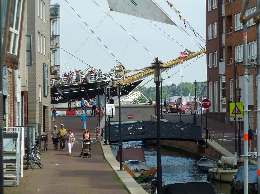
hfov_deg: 14.4
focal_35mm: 137
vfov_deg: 10.8
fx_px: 1026
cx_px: 130
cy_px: 97
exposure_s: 1/320
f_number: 4.5
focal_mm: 22.5
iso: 80
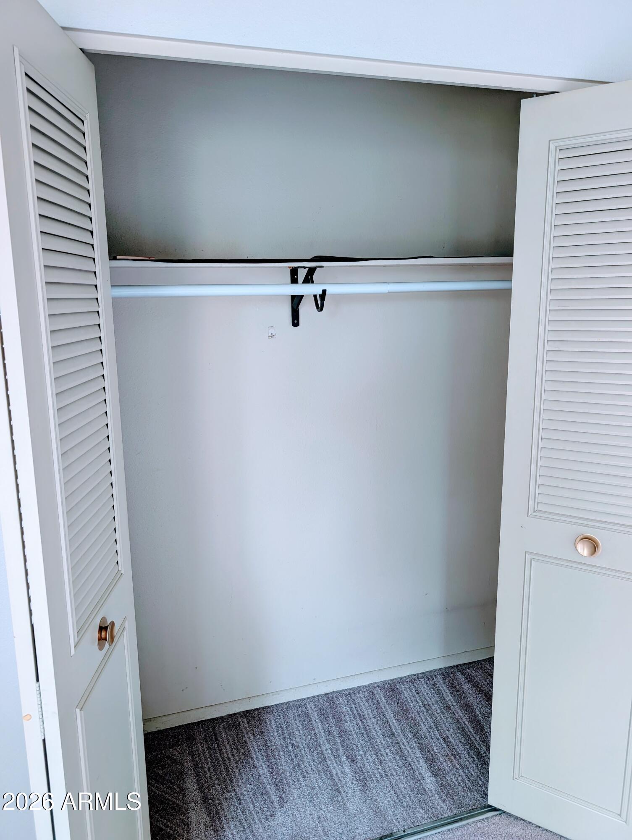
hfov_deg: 56.9
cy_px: 420
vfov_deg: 71.5
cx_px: 316
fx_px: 583
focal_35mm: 24
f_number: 1.68
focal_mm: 6.9
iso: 126
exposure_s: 1/50.7
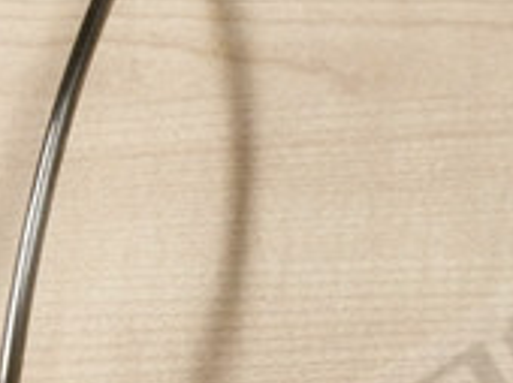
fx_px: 1953
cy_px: 247
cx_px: 954
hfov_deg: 13.3
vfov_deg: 11.2
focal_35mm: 132
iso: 137
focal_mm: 4.26
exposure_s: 1/50
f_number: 2
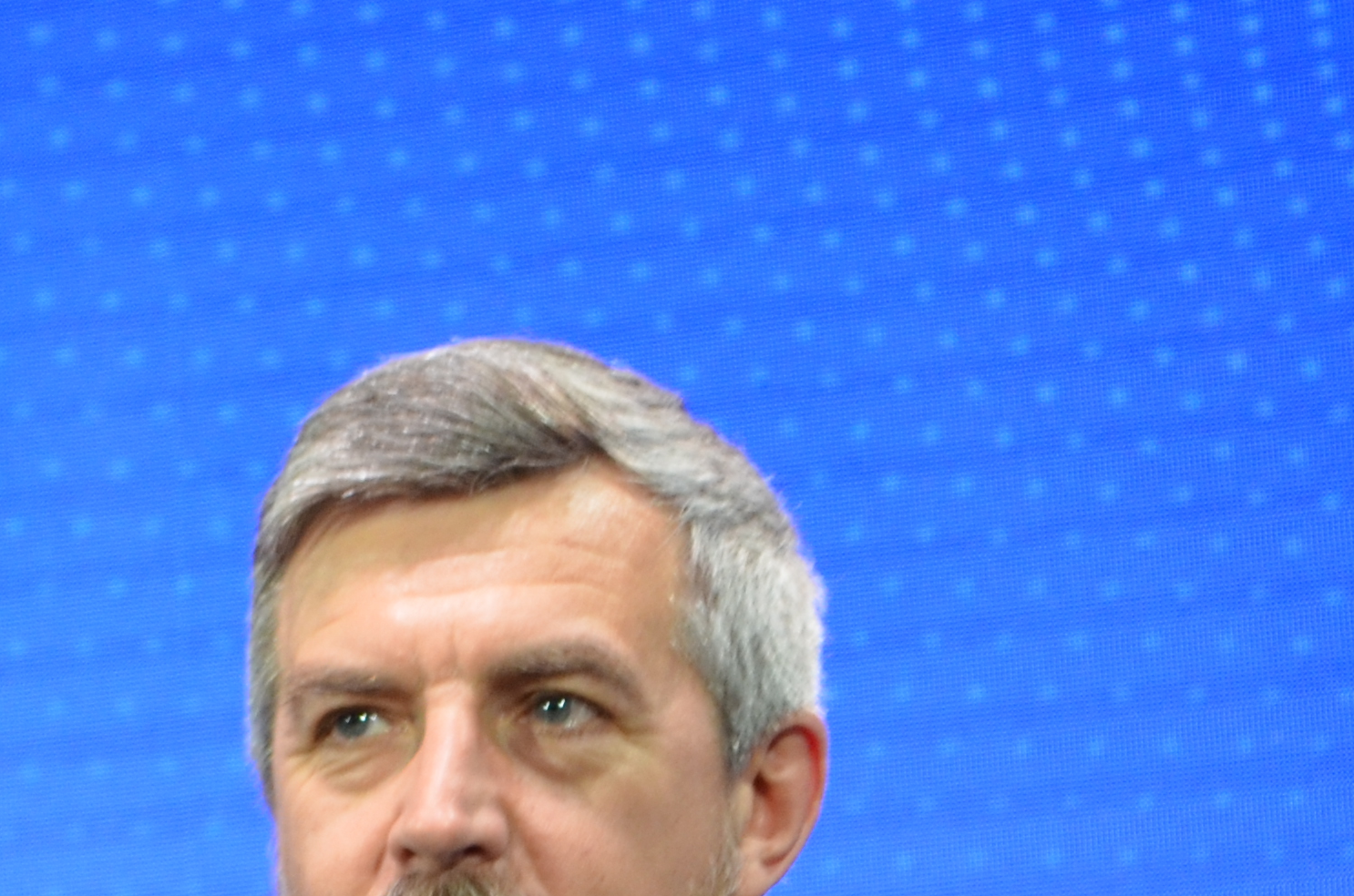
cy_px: 1410
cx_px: 312
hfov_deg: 7.5
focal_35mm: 274
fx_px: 10271
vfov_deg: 5.0
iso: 800
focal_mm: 55
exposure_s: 1/30
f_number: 5.6
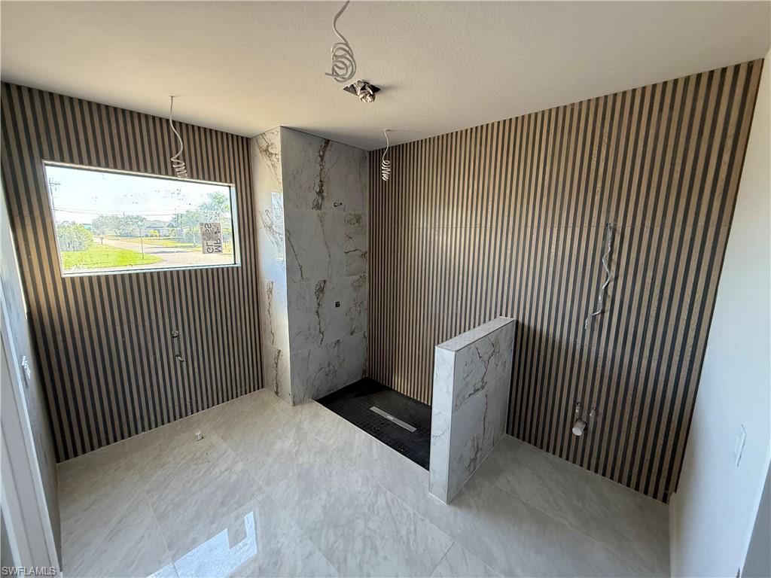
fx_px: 312
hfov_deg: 102.1
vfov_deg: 85.7
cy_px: 289
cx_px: 386
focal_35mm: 14
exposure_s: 1/94
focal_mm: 2.22
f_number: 2.2
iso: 320
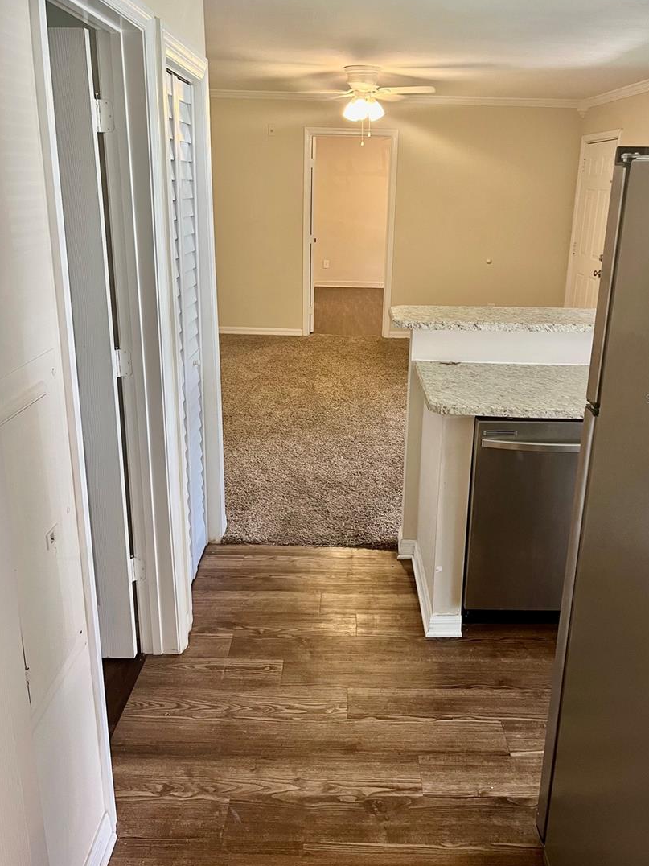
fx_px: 725
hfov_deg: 48.2
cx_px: 341
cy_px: 398
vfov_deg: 61.6
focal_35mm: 29
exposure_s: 1/60
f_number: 1.6
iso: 160
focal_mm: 5.1
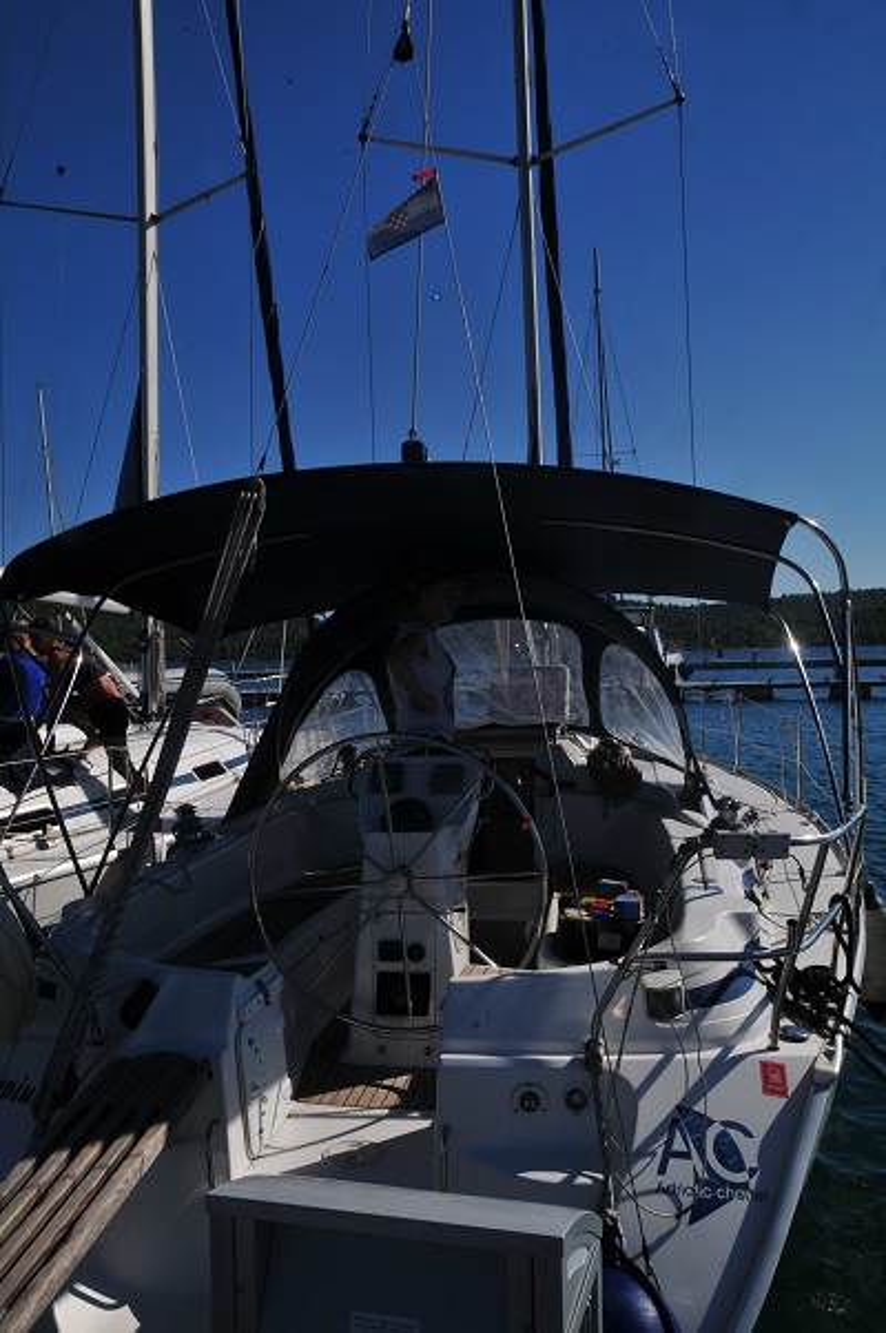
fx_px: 1221
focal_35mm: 33
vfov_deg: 57.3
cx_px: 443
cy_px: 666
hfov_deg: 39.9
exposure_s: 1/200
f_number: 25
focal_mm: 22
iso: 200
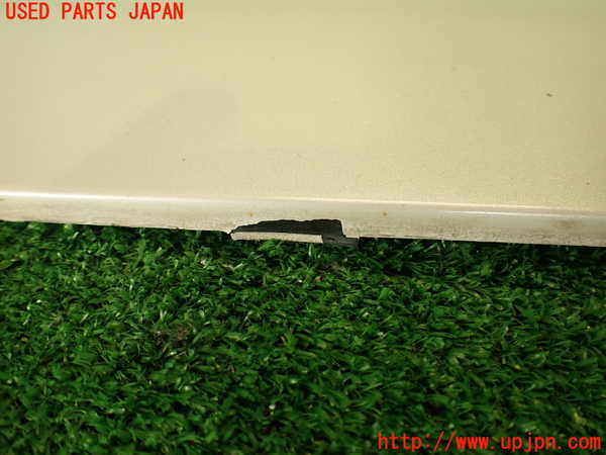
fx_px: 525
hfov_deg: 60.0
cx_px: 303
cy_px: 228
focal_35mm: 30
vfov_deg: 46.8
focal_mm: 5.4
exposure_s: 1/60
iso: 125
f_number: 2.3
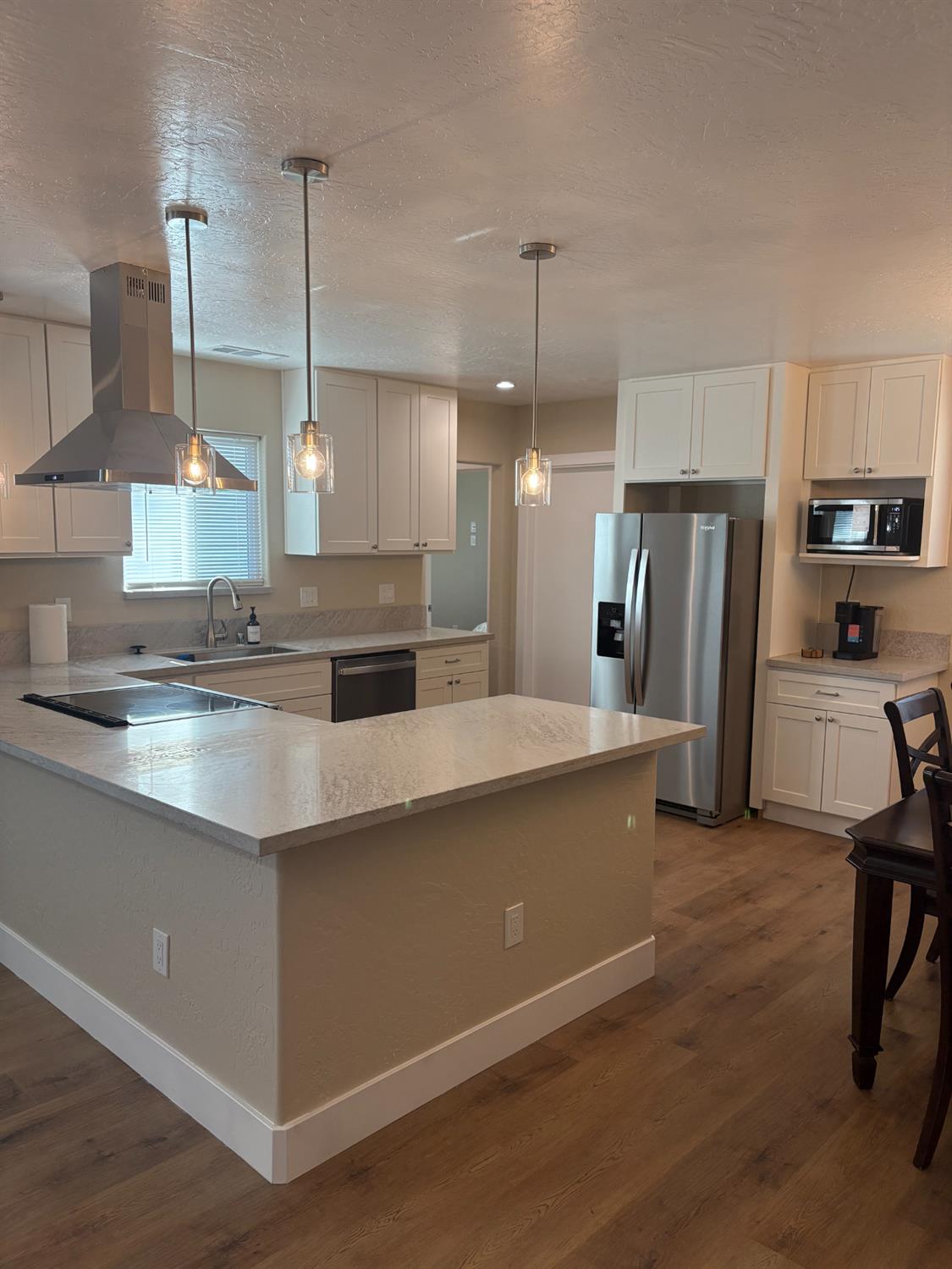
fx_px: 953
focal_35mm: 26
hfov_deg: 53.1
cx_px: 476
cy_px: 634
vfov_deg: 67.3
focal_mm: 5.96
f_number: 1.6
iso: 125
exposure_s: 1/162
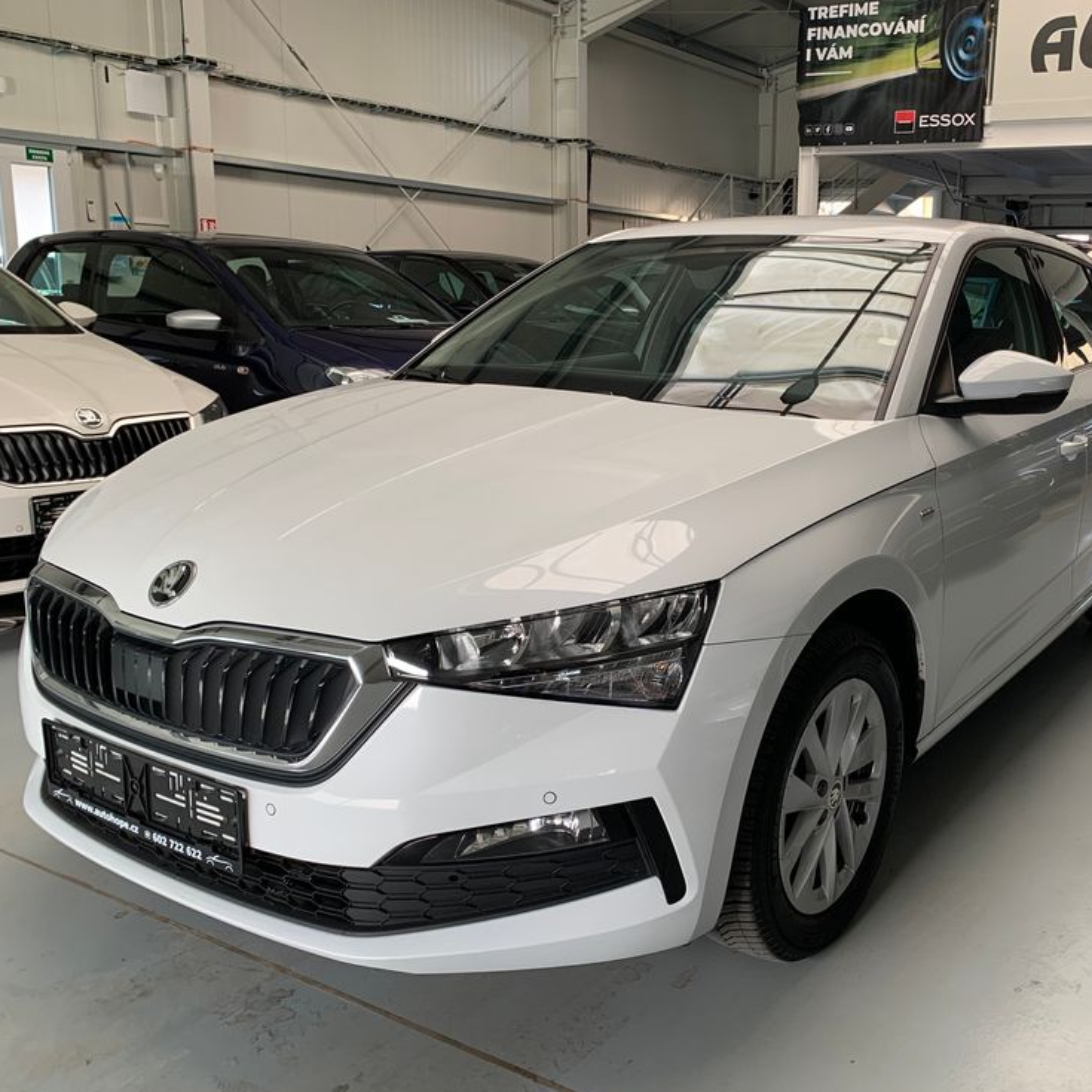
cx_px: 752
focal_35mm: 32
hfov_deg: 49.9
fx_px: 1142
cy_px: 541
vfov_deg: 51.1
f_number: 1.8
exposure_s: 1/121
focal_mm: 4.25
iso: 50
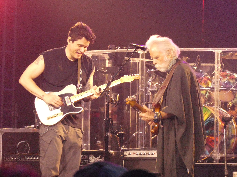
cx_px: 118
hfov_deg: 5.0
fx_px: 2739
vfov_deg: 3.7
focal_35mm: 400
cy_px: 88
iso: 1600
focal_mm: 71.7
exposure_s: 1/30
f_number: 6
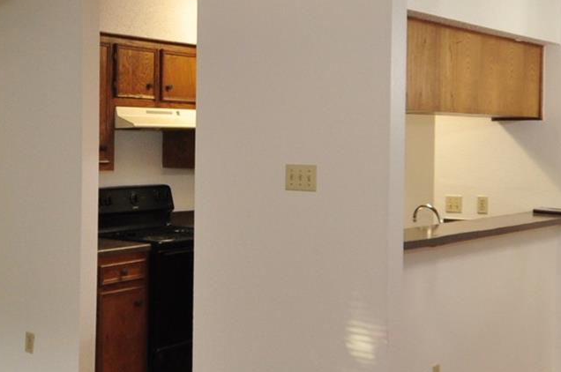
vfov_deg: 23.3
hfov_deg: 34.3
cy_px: 162
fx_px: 902
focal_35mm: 58
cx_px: 203
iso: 500
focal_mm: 12
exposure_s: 1/60
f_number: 4
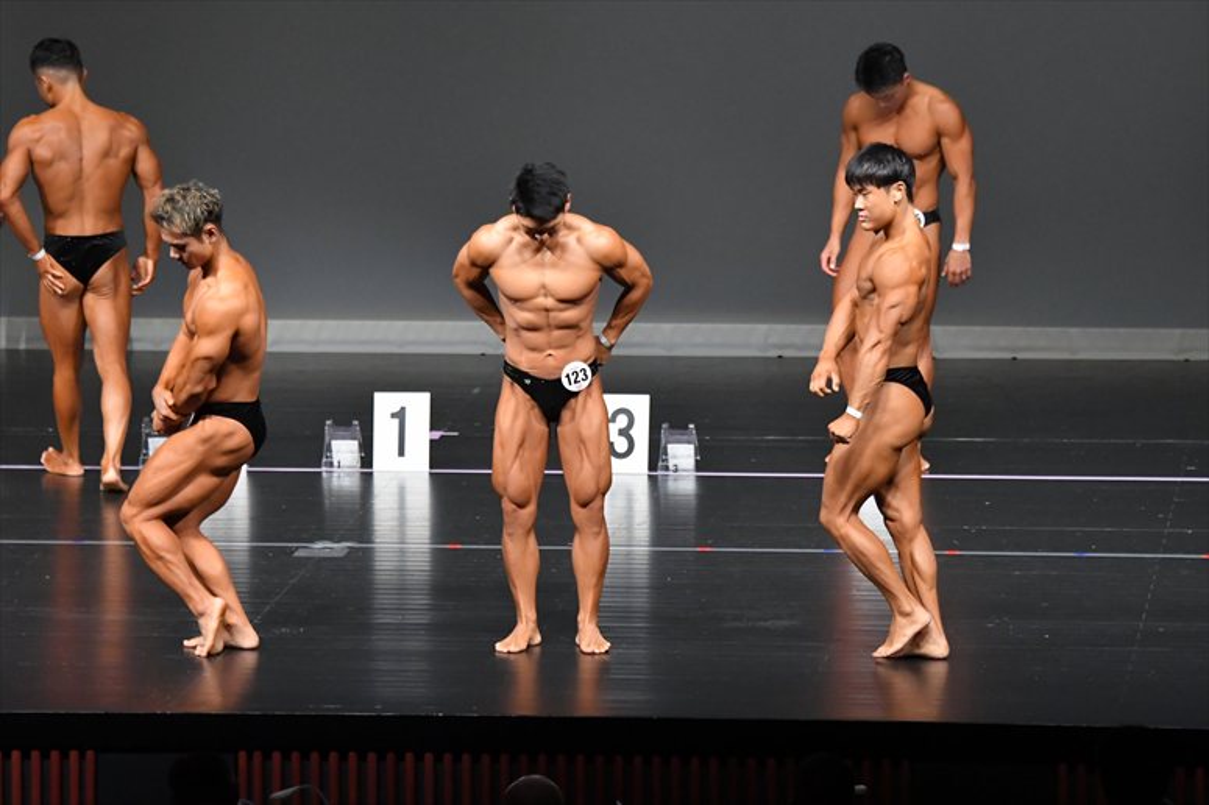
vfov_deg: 5.7
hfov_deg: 8.6
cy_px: 402
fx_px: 8056
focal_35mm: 240
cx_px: 604
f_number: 5.6
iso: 5000
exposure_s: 1/400
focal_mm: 160
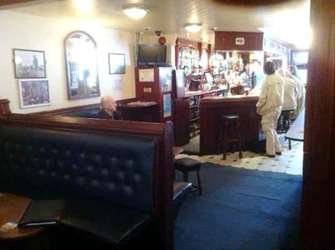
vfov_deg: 40.6
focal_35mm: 35
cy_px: 125
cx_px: 168
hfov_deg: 52.7
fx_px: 338
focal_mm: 3.85
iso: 1000
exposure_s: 1/15
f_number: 2.8
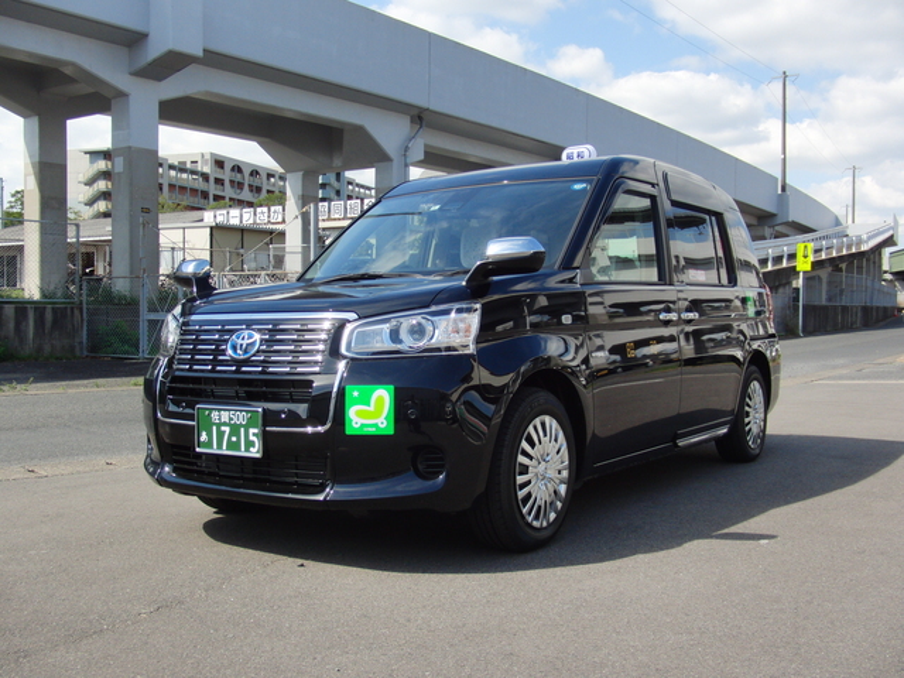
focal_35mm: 37
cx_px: 452
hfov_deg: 50.1
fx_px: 966
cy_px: 339
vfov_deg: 38.7
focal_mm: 6.42
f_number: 3.6
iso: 100
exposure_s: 1/640
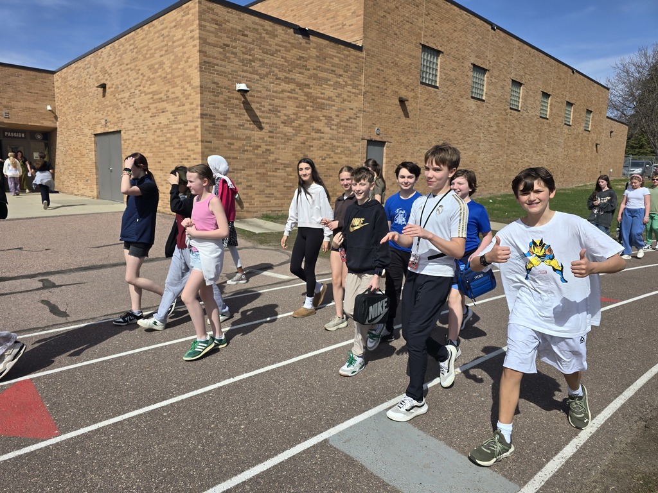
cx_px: 329
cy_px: 246
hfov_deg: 73.9
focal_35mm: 23
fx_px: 437
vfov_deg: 58.9
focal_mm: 6.3
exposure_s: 1/1286
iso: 12
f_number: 1.7
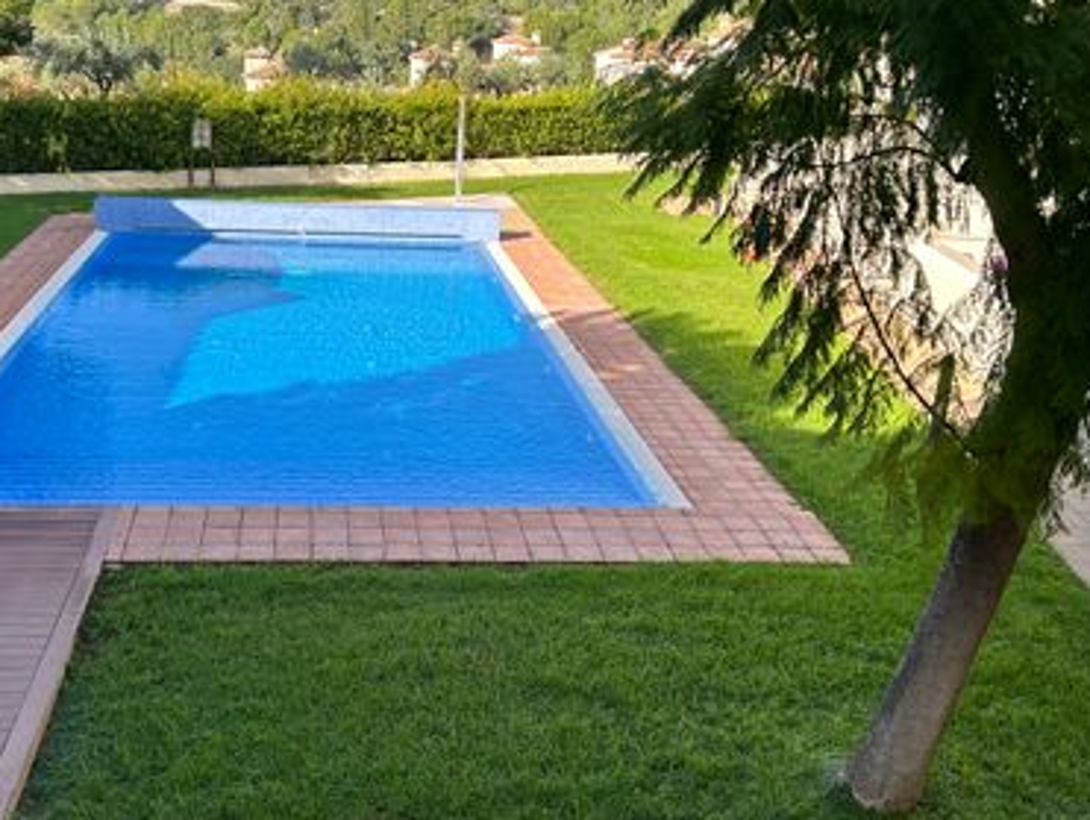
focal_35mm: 42
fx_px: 1324
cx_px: 435
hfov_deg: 44.5
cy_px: 406
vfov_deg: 34.4
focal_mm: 5.7
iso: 50
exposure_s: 1/1089
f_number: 1.5
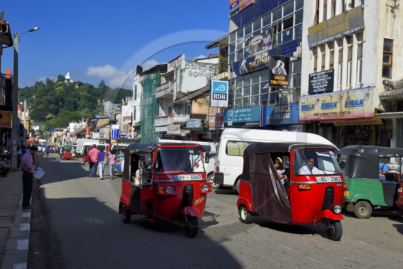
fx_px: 403
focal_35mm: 36
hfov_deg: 53.1
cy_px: 134
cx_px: 202
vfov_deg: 36.9
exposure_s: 1/640
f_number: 13
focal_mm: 36
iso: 320
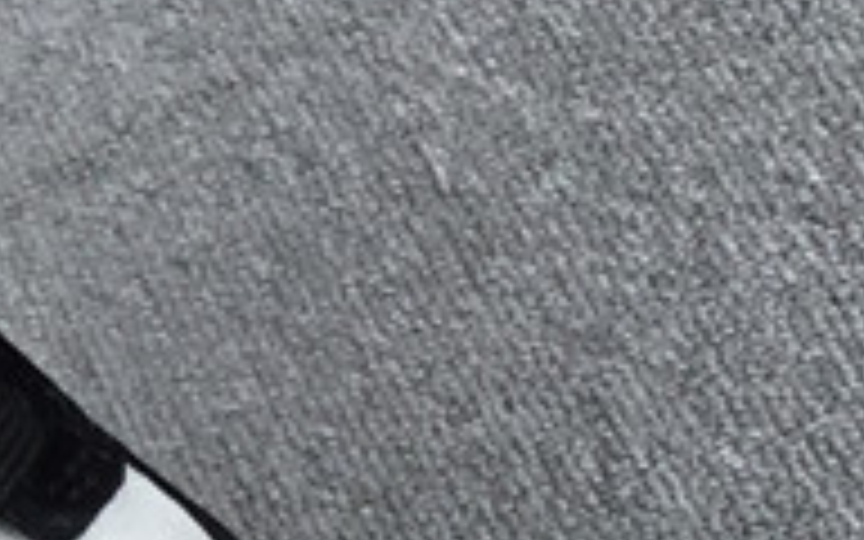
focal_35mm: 154
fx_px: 3626
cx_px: -558
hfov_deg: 12.7
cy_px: 299
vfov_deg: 8.5
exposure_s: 1/407
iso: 25
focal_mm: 3.3
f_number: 2.4
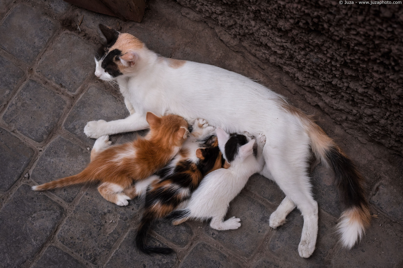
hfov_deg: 24.2
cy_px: 134
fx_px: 940
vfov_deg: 16.3
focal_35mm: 84
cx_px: 202
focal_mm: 56
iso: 1600
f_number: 5.6
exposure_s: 1/40
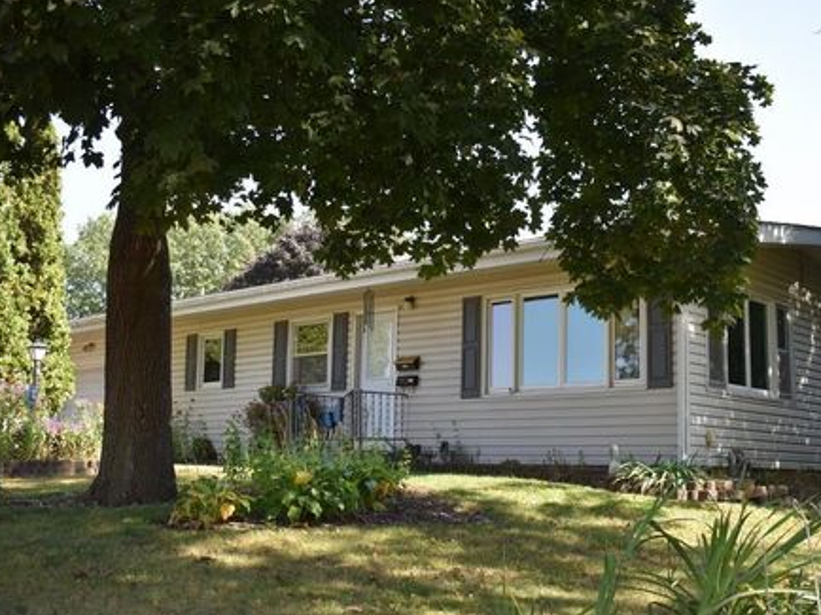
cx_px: 452
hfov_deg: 45.2
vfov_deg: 34.7
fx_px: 985
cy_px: 308
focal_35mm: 42
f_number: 6.3
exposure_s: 1/250
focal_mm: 25
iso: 200
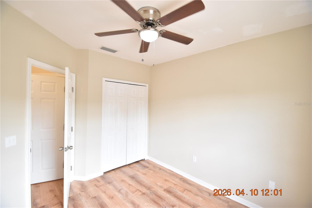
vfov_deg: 77.3
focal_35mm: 15
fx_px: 130
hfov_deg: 100.4
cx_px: 156
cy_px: 104
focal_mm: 10
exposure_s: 1/125
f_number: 3.5
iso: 800
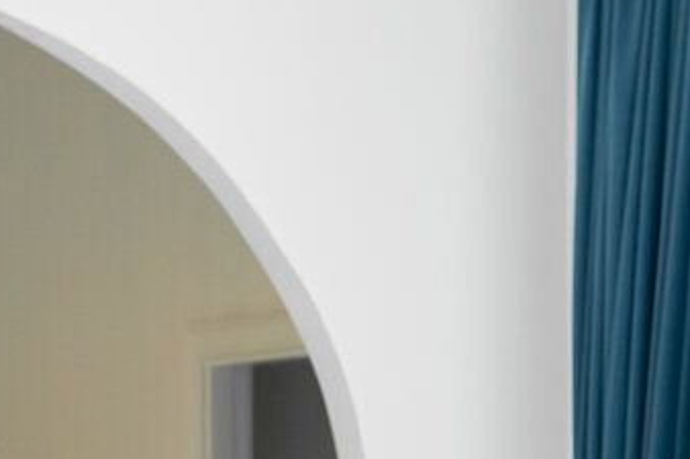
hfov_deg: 7.2
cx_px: 694
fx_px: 5440
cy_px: 1253
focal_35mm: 284
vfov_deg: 4.7
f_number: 5.6
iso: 800
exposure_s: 1/125
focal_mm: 50
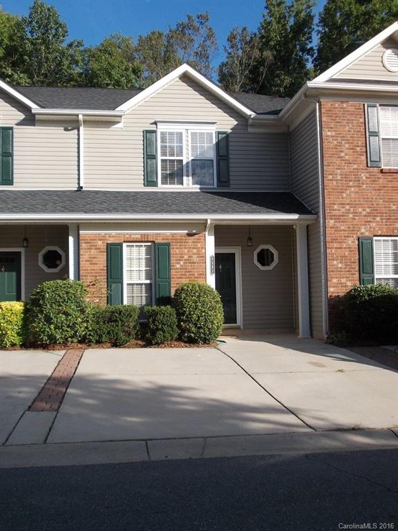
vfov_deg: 49.0
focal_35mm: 38
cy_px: 266
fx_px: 583
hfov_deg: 37.7
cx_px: 199
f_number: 6.2
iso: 80
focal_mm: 5.3
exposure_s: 1/200
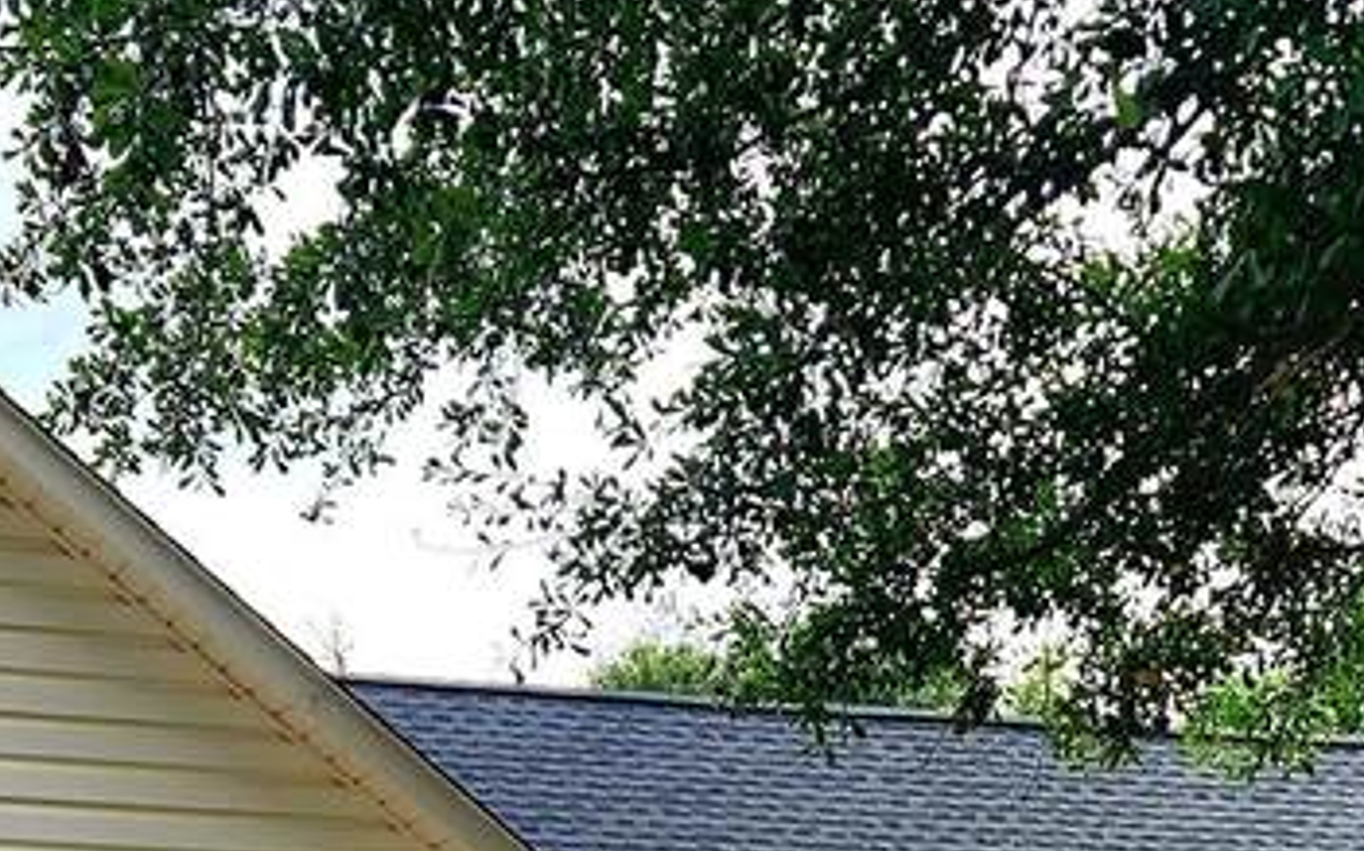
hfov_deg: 23.3
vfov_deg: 13.3
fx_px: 3307
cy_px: 1492
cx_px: 727
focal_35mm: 89
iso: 20
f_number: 1.8
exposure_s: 1/435
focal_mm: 5.4
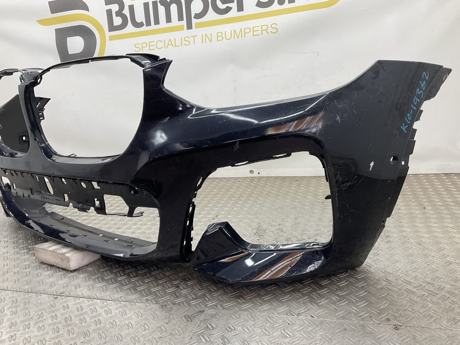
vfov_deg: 48.2
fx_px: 385
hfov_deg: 61.7
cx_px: 230
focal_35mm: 29
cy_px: 172
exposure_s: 1/100
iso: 25
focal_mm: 3
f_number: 1.8
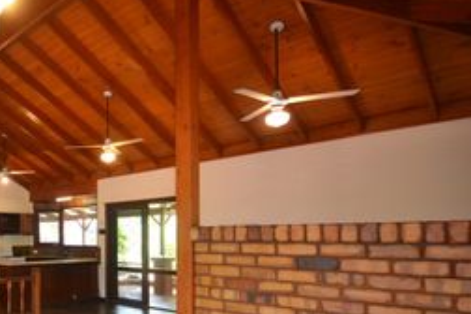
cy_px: 236
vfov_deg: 44.8
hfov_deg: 56.1
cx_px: 43
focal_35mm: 28
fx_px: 366
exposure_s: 1/60
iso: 1000
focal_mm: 10
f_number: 4
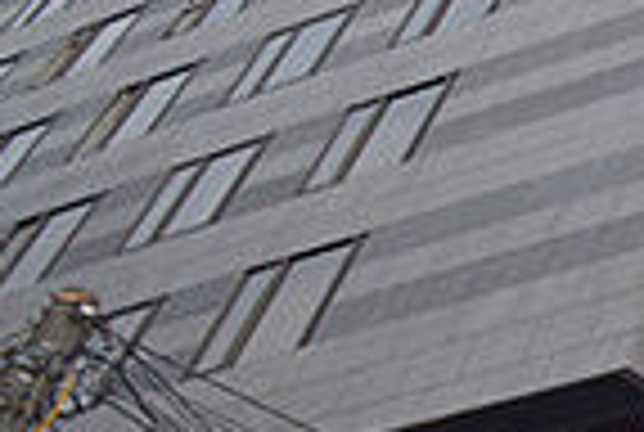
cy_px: 236
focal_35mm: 67
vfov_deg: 20.4
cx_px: 1311
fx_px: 1201
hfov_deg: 18.5
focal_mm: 10
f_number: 4.5
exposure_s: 1/15
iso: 110
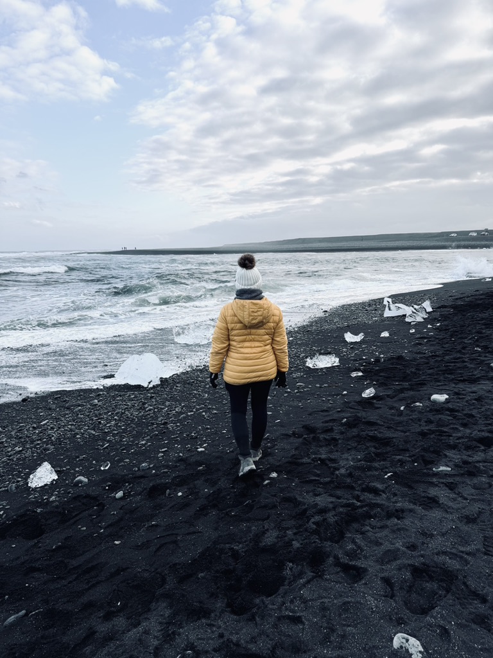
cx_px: 246
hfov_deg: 56.8
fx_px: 456
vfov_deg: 71.6
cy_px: 329
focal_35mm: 24
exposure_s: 1/1869
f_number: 1.78
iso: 80
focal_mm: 6.76
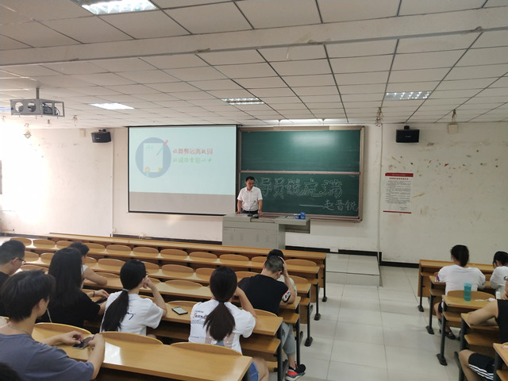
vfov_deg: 46.8
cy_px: 190
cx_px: 254
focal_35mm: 30
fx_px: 440
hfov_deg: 60.0
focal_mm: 3.95
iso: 329
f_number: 1.8
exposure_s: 1/50
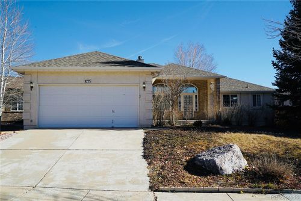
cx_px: 150
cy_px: 100
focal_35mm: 30
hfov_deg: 61.9
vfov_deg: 43.7
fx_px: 251
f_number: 18
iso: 320
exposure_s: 1/200
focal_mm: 30
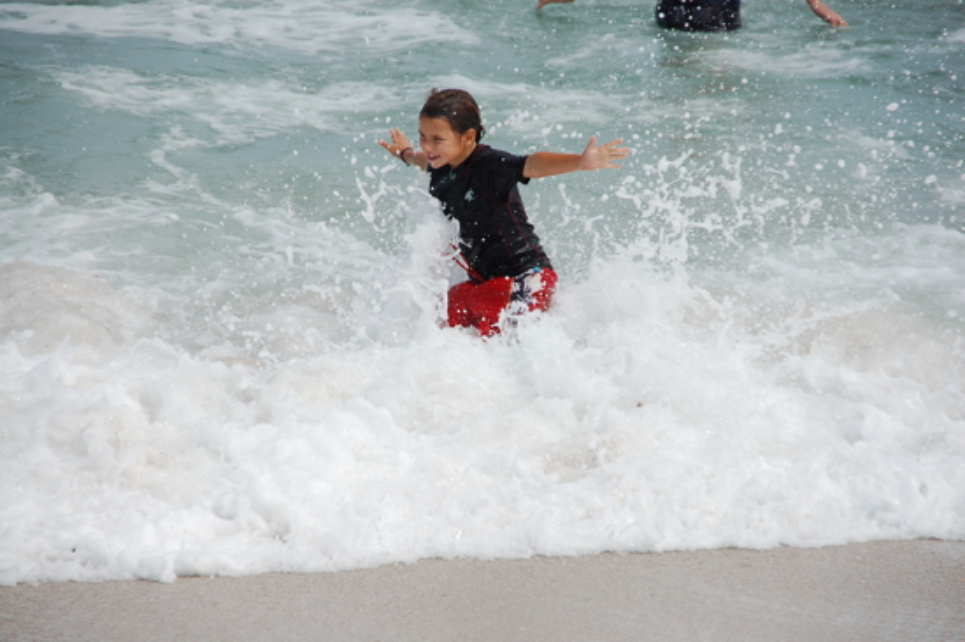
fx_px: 7032
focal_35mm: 262
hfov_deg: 7.9
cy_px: 321
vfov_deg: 5.2
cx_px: 482
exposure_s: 1/1000
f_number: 6.3
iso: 200
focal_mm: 175
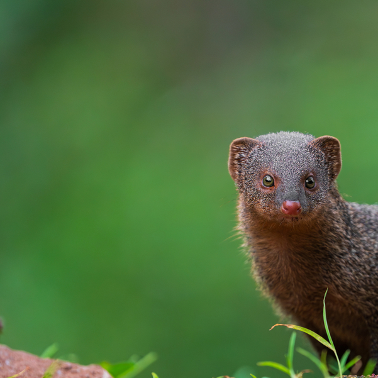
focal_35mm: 967
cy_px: 219
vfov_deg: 1.8
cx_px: 276
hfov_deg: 1.8
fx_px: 11947
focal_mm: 600
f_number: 6.3
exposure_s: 1/2000
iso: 3200
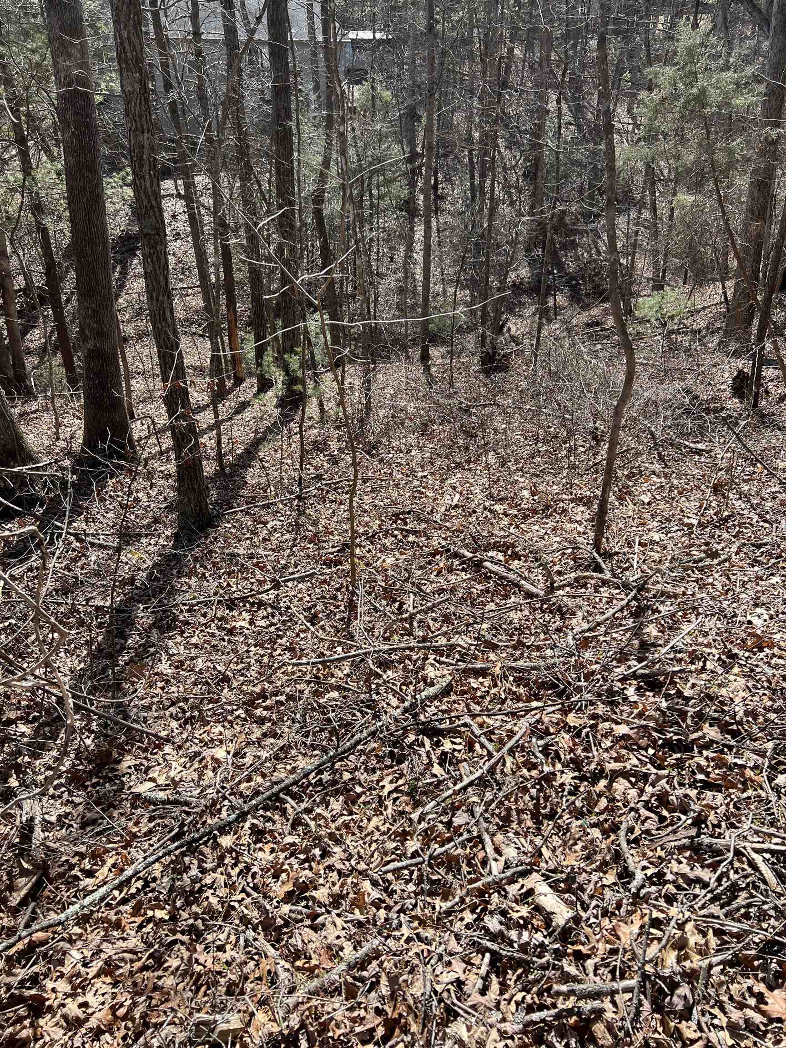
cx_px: 393
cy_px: 524
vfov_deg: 67.3
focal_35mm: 26
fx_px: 787
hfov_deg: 53.1
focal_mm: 5.7
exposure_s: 1/1488
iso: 50
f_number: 1.5
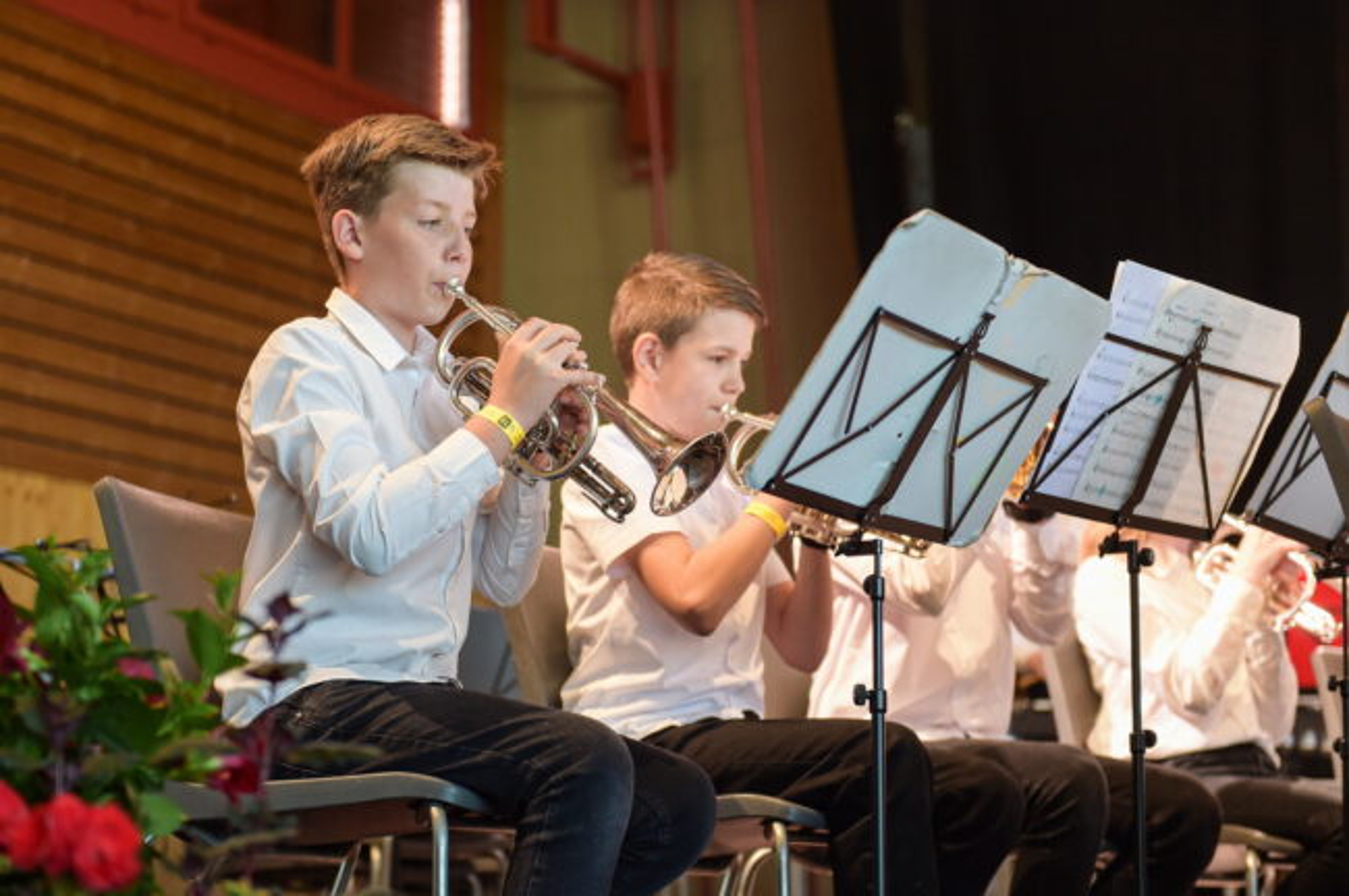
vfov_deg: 20.6
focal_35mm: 66
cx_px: 674
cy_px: 448
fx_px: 2471
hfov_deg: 30.5
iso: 2000
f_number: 2.8
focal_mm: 66
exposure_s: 1/320
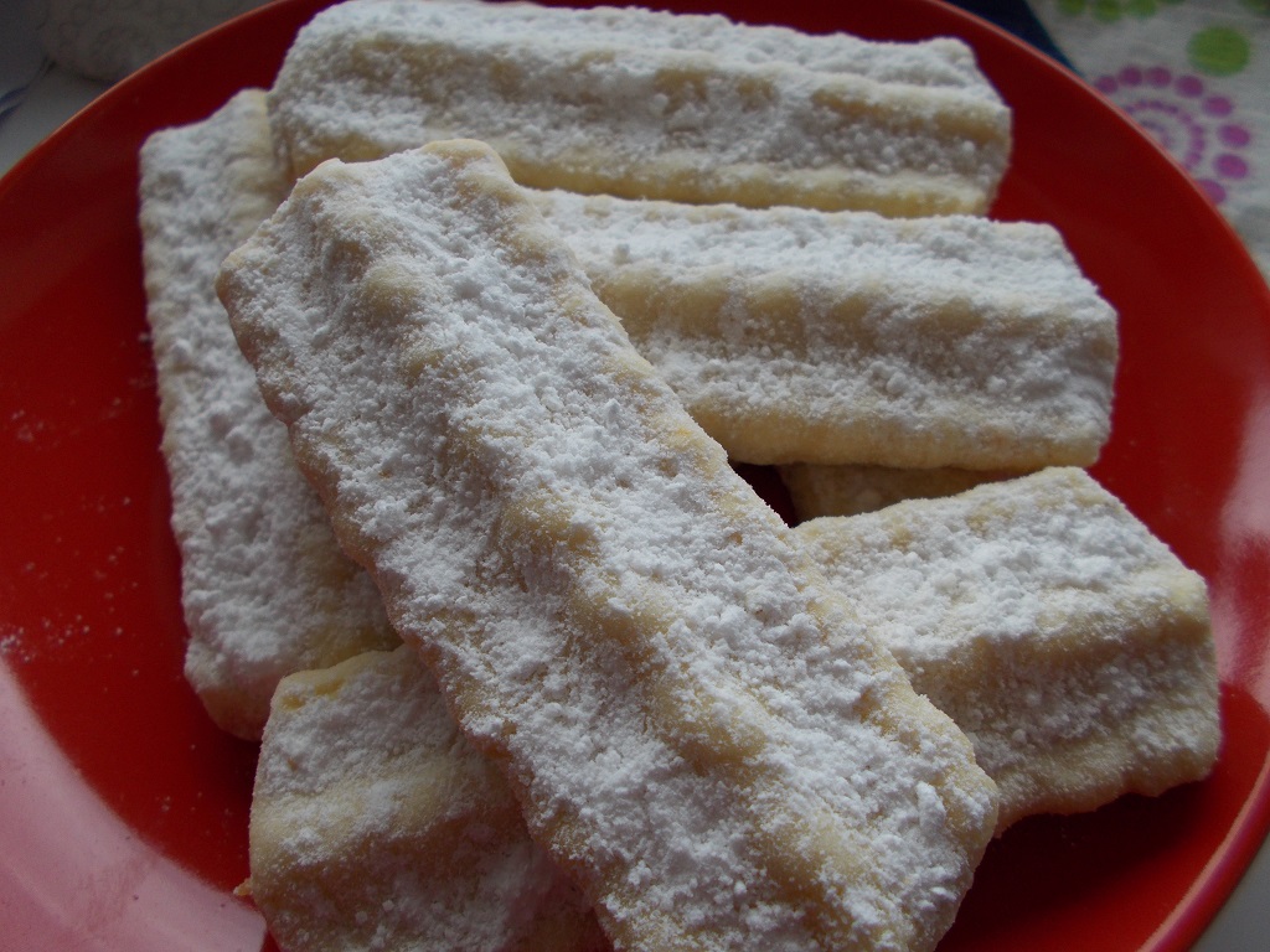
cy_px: 476
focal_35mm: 26
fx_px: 954
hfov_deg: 67.3
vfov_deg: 53.1
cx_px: 635
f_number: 3.2
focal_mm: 4.6
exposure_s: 1/80
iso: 80
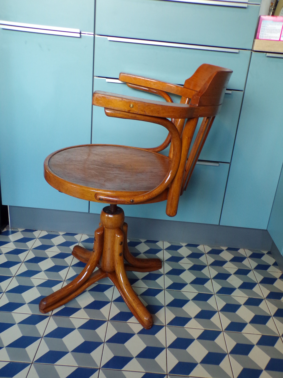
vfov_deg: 56.8
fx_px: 349
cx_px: 142
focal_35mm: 32
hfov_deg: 44.2
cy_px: 189
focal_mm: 5.8
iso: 200
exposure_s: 1/28
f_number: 3.2
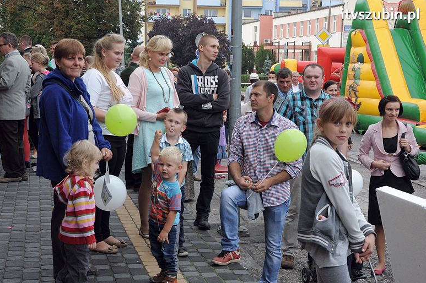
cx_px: 197
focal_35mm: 66
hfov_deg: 30.5
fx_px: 780
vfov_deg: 20.6
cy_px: 151
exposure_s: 1/250
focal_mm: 40
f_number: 8
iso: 500
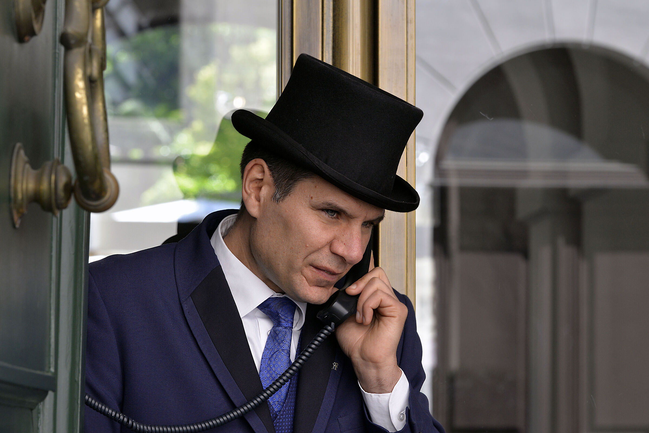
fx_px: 2615
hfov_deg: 14.1
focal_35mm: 145
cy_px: 216
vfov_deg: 9.5
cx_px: 324
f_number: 10
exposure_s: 1/200
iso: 1250
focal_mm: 145
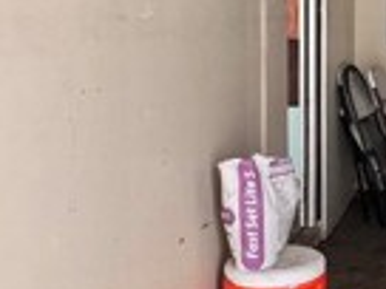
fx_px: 680
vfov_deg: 23.7
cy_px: 57
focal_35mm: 61
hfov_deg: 27.0
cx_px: 494
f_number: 1.8
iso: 80
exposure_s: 1/99
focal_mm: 1.57
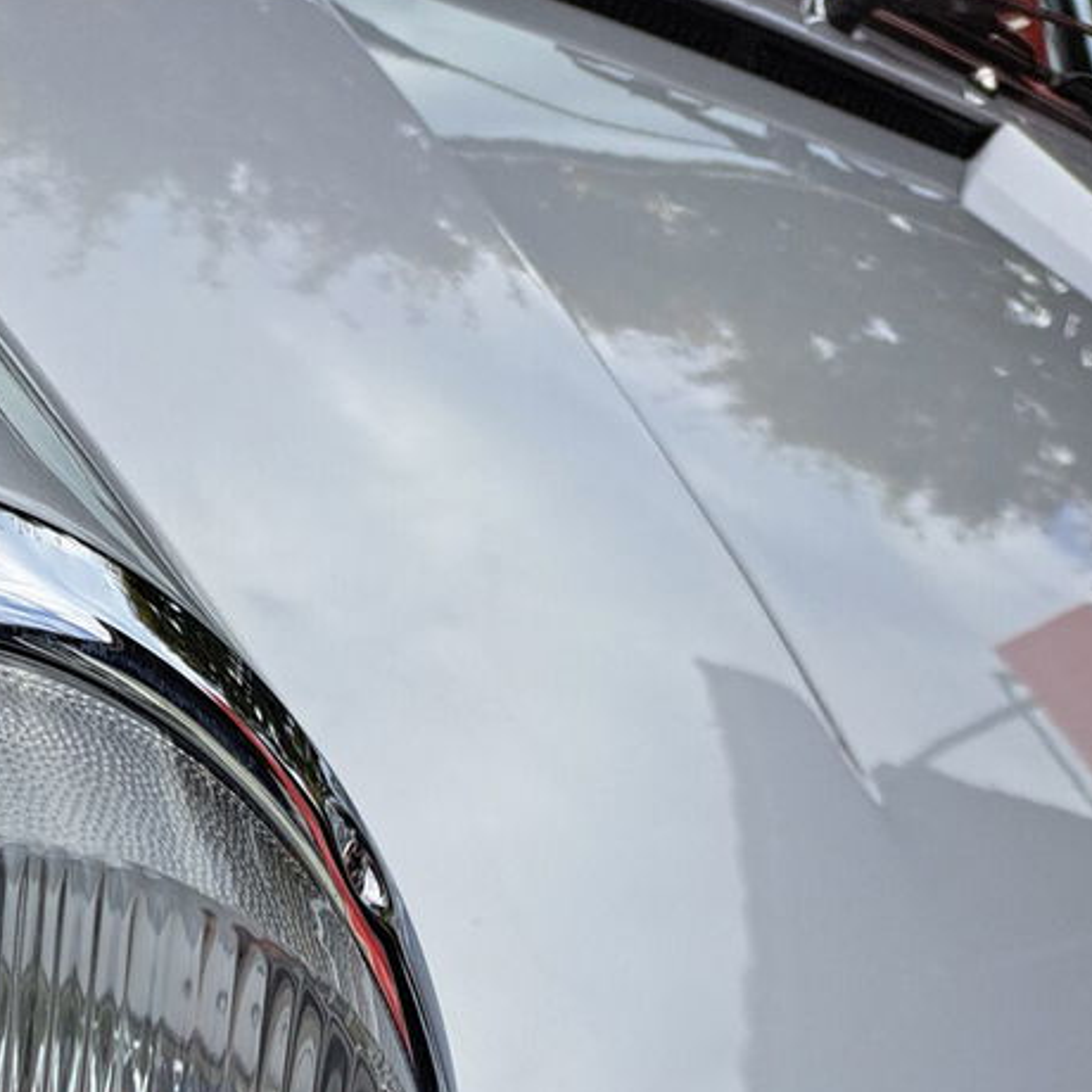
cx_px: 159
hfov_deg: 26.6
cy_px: 1606
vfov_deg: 22.7
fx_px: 2248
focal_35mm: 63
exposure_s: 1/562
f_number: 1.8
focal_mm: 5.23
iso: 50
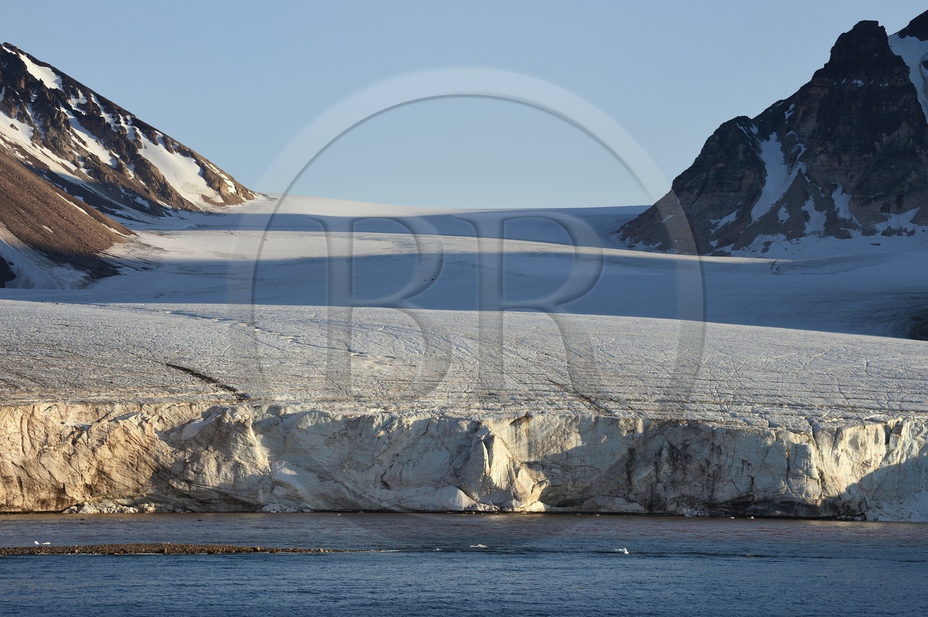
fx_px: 5151
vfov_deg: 6.9
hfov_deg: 10.3
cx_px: 464
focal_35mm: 200
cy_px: 308
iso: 200
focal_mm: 200
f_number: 10
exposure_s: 1/320
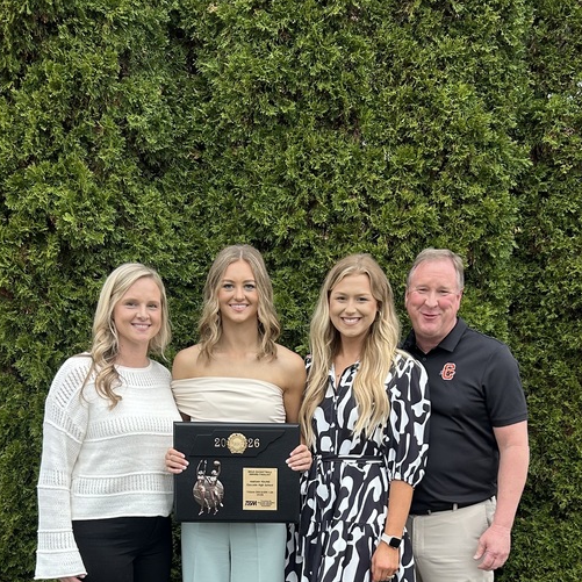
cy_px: 527
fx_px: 894
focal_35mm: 47
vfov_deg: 34.0
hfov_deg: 36.0
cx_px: 310
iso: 125
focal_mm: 5.7
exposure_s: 1/121
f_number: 1.5
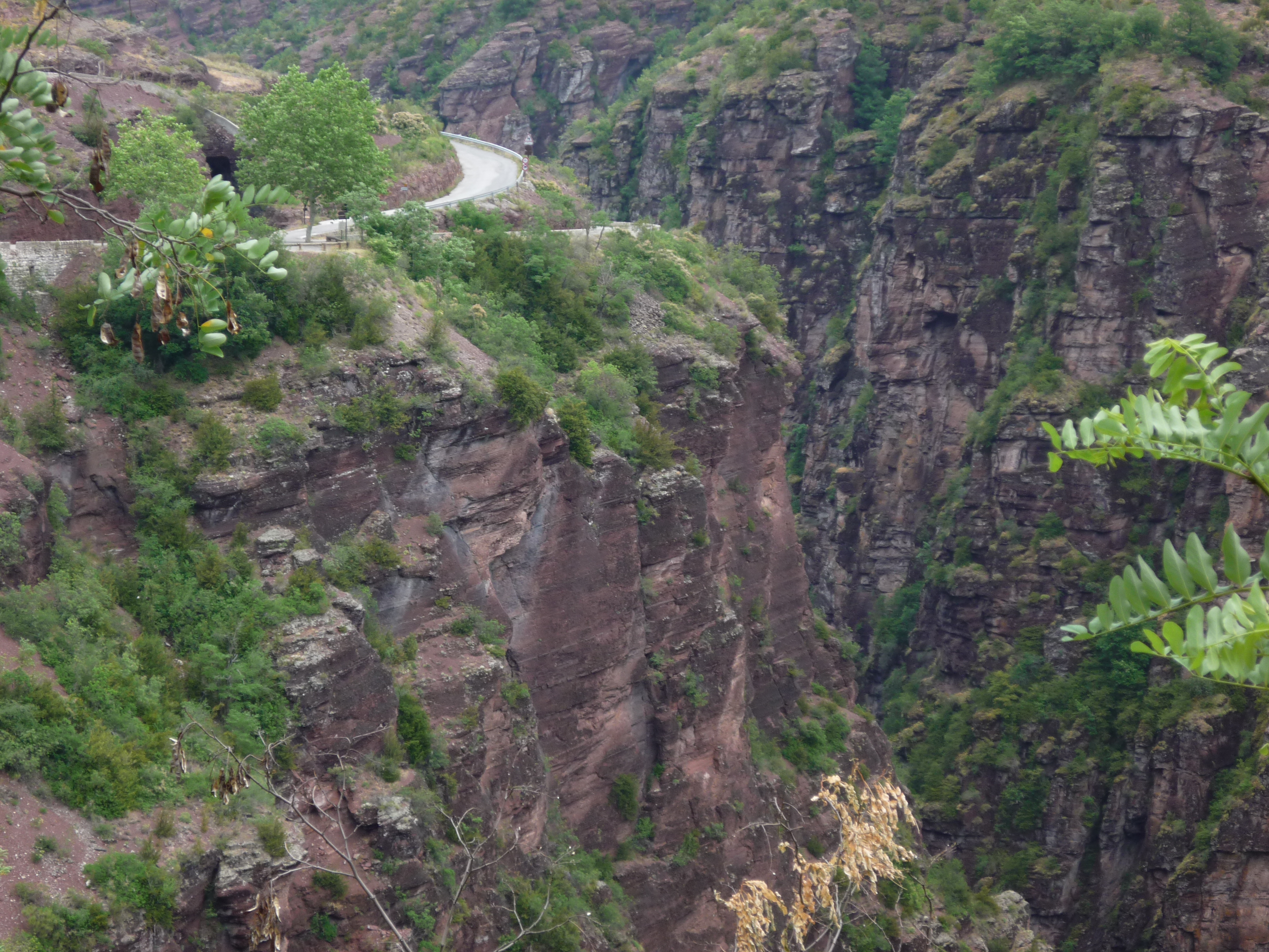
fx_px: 3409
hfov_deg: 21.1
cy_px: 476
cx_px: 634
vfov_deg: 15.9
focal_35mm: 93
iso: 100
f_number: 5.7
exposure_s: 1/125
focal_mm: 16.3
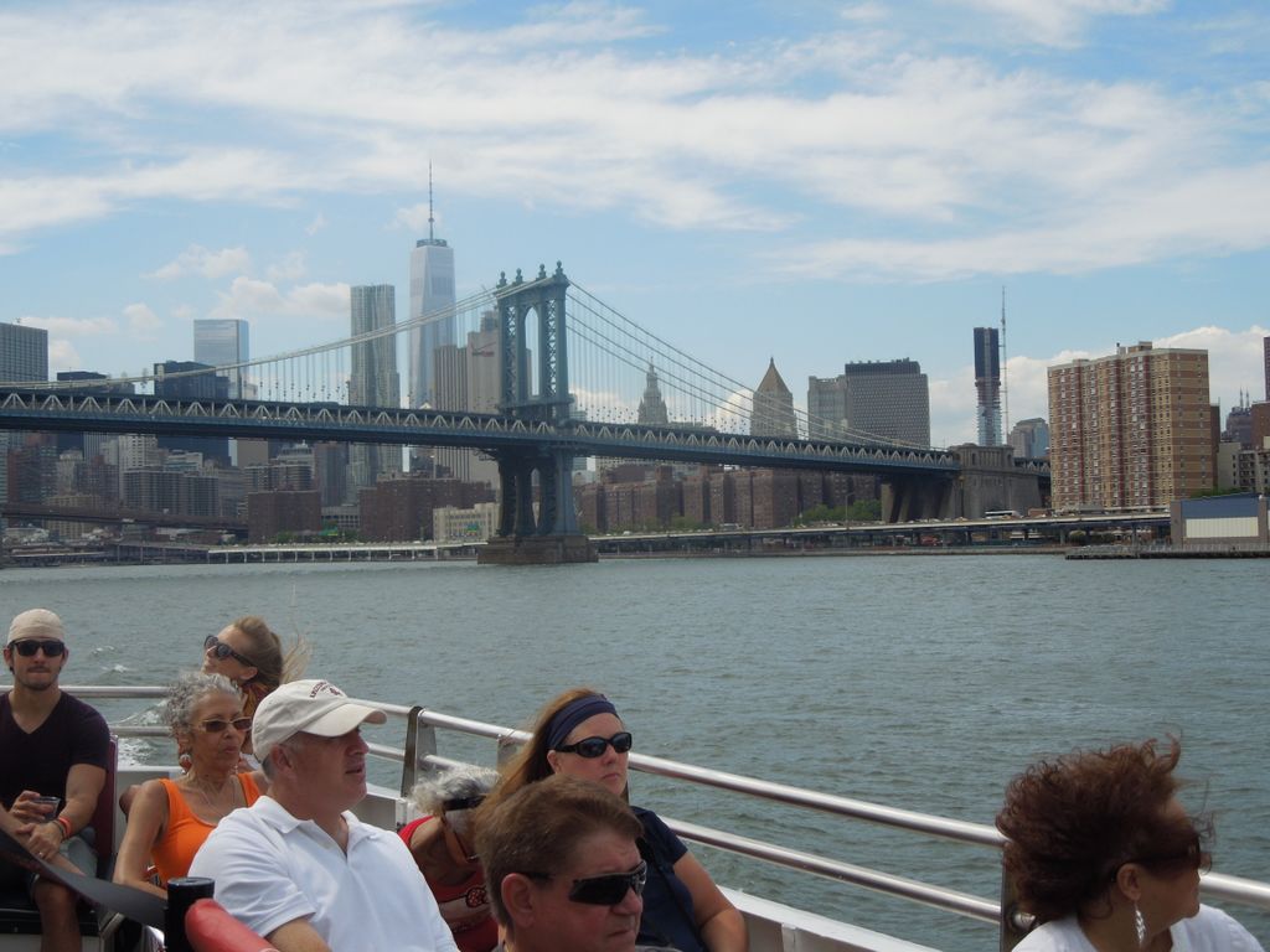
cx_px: 635
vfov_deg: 30.3
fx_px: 1761
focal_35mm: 48
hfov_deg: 39.7
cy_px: 476
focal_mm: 8.7
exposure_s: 1/320
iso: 100
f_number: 8
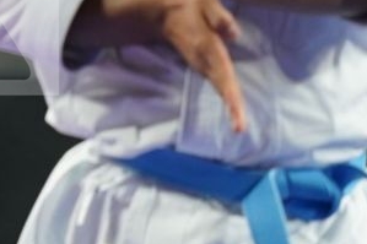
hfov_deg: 0.9
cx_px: -471
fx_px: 24564
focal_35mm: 2411
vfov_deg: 0.6
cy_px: -16
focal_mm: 400
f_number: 2.8
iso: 1000
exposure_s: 1/320
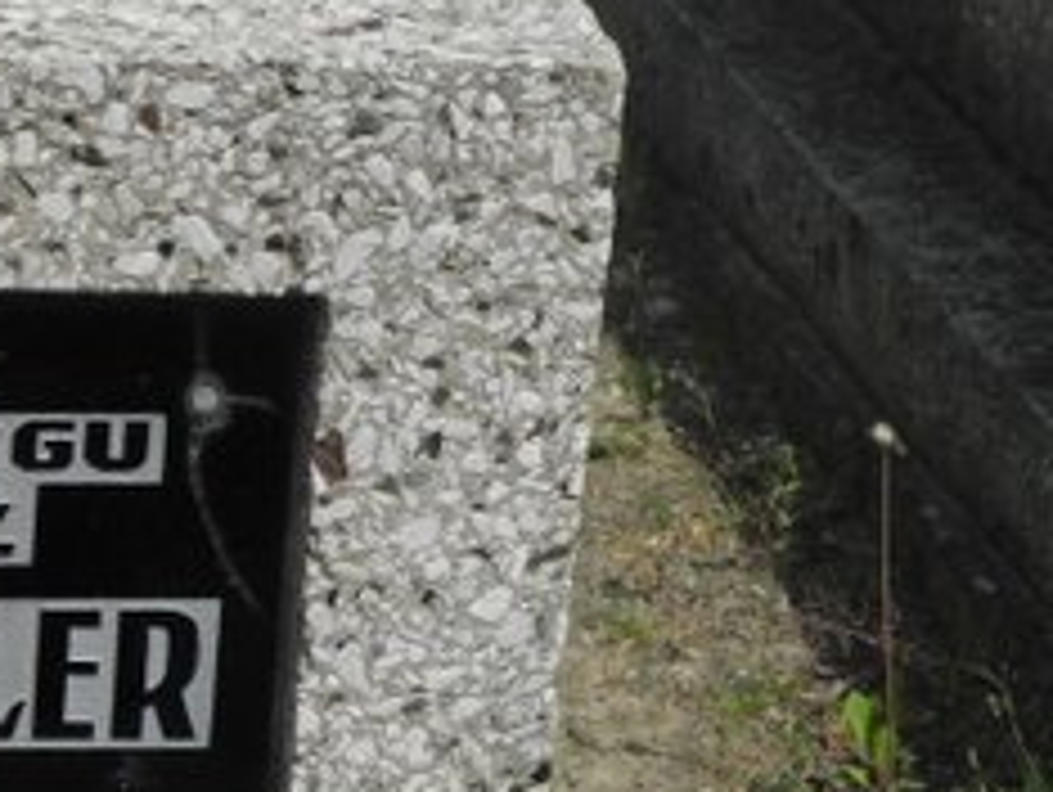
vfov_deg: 6.4
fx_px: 7065
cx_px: -711
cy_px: 693
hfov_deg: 8.3
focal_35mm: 232
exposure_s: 1/1000
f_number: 5
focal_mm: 14.5
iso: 100
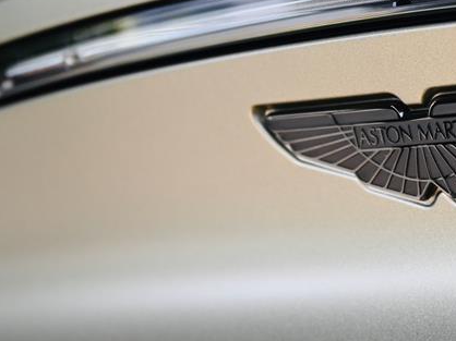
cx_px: 312
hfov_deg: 12.0
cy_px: 200
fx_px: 2172
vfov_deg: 9.0
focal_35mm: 165
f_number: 2.8
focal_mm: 70
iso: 800
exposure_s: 1/1000
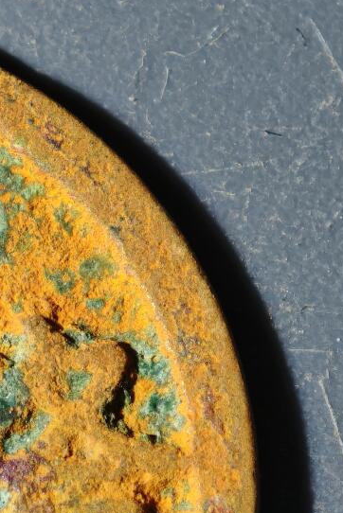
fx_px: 5124
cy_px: 438
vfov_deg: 5.7
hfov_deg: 3.8
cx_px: -241
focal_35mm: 359
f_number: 2
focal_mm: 9
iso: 250
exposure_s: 1/120
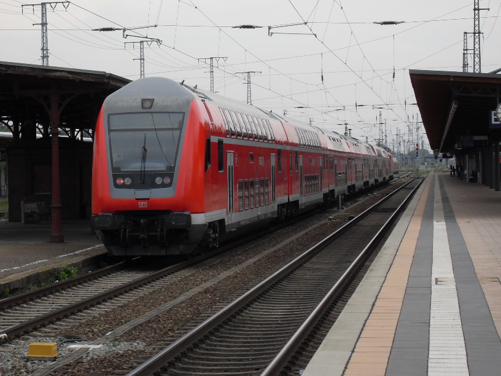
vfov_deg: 11.6
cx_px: 241
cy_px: 160
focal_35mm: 128
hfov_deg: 15.4
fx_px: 1853
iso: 100
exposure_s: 1/180
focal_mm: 18.1
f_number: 5.2
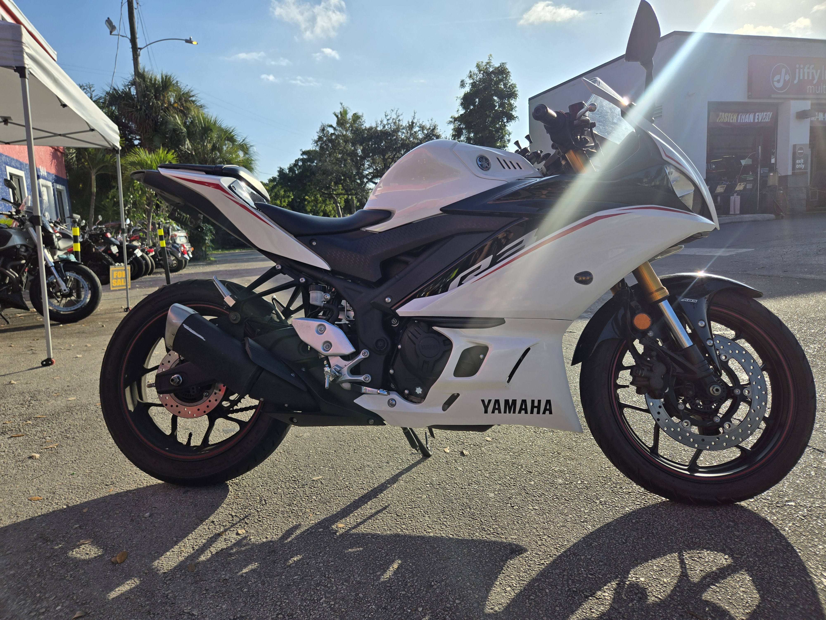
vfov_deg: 58.9
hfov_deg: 73.9
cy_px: 310
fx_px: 549
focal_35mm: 23
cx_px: 413
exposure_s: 1/3211
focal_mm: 5.4
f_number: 1.8
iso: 25
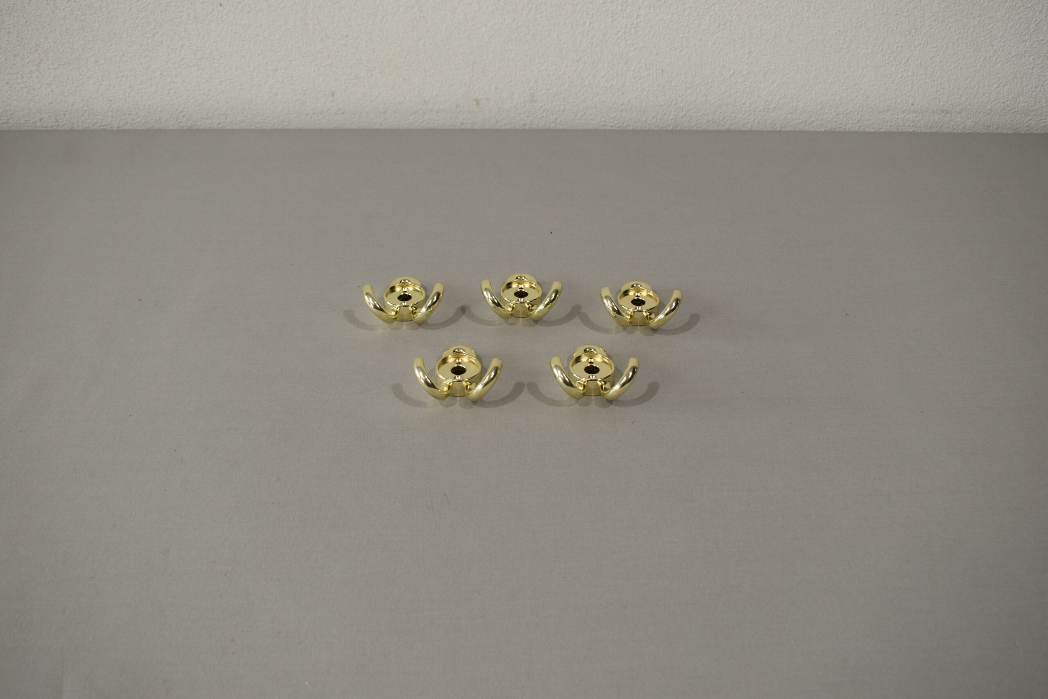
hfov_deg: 49.6
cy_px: 350
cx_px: 524
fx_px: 1135
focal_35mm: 39
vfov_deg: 34.2
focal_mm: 26
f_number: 5.6
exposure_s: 1/125
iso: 250
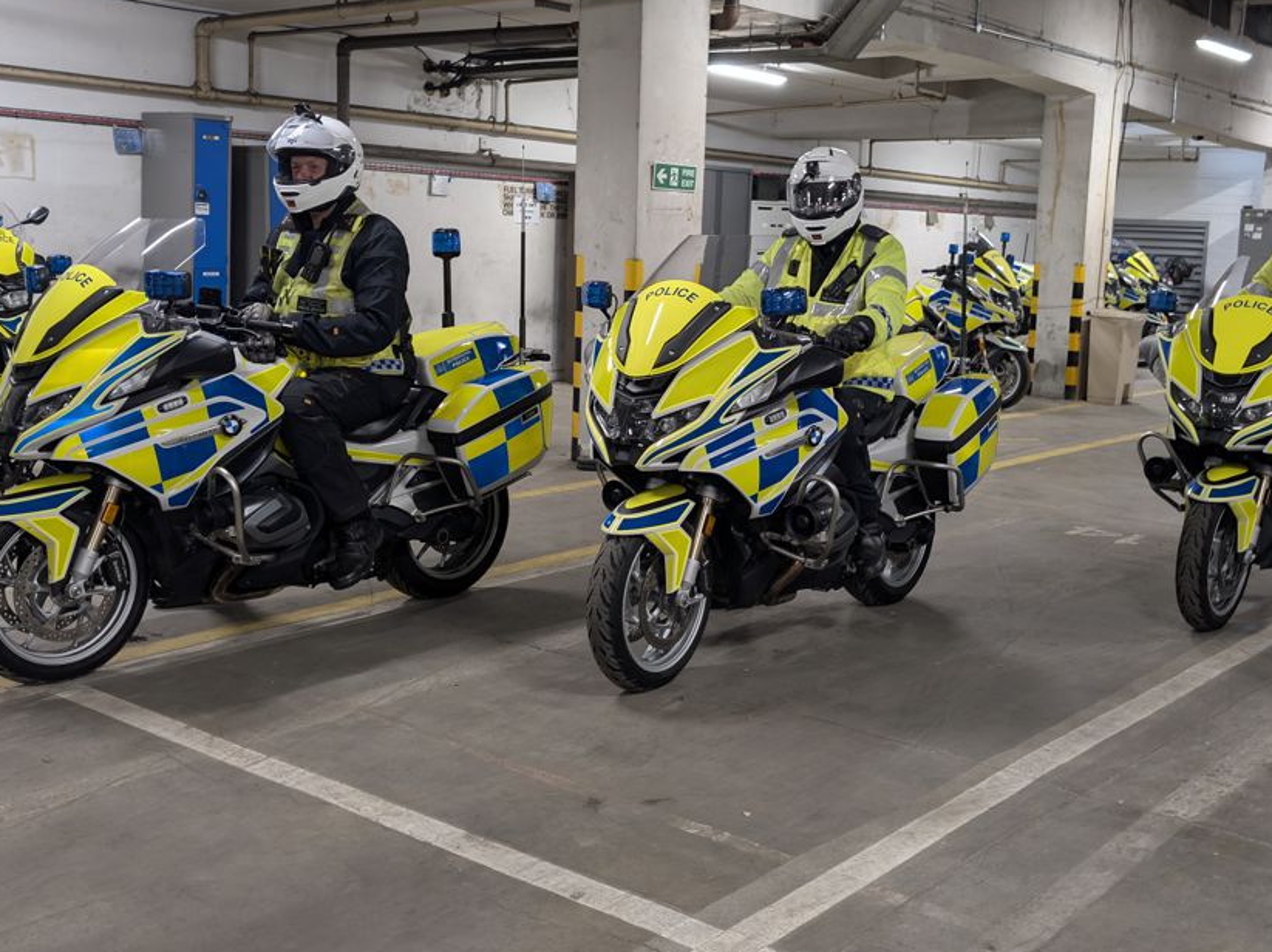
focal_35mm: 35
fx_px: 1285
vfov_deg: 40.3
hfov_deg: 52.6
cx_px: 583
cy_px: 334
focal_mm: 6.9
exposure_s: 1/25.8
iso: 87
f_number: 1.68
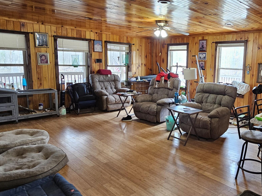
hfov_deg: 66.6
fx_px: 189
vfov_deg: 54.8
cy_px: 92
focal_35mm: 25
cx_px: 184
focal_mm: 2.2
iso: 320
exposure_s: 1/40
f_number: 2.2
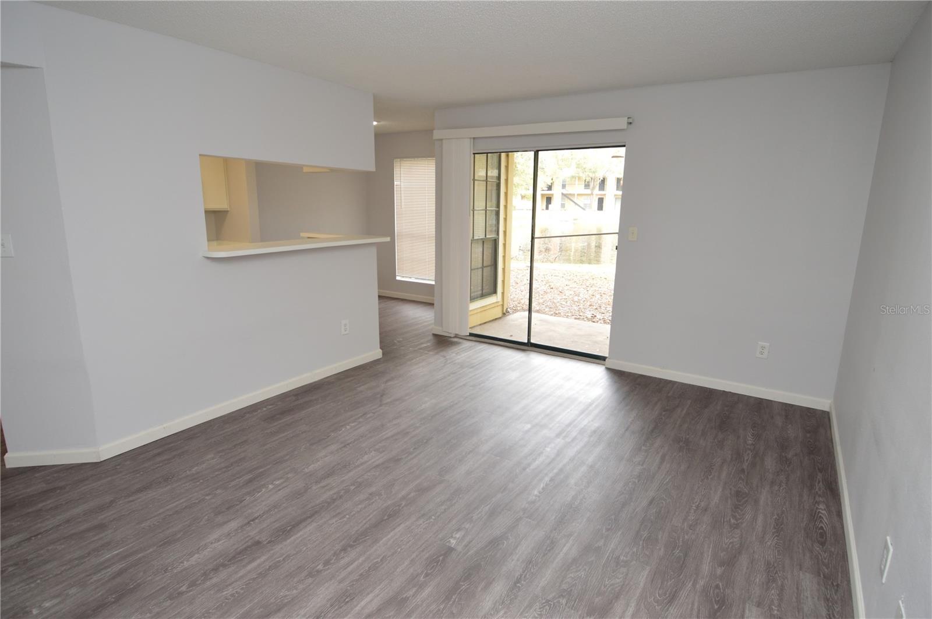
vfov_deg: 67.3
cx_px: 466
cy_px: 310
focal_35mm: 18
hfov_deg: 90.1
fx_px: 465
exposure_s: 1/80
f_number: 4.5
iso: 400
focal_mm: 12
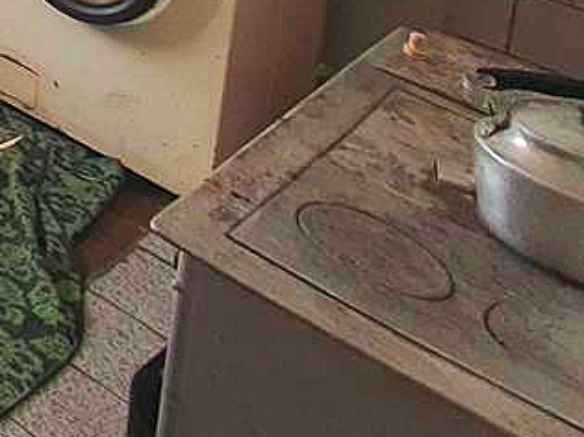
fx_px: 1046
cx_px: -538
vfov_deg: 16.8
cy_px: -466
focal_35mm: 62
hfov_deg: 19.8
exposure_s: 1/50
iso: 64
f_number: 2.2
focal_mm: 1.8
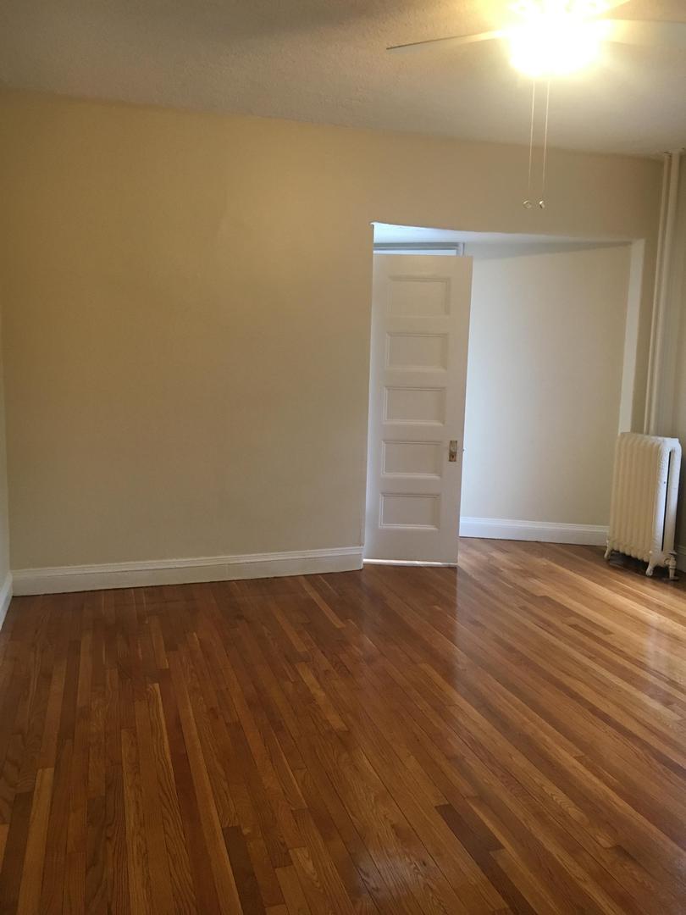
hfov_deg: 48.2
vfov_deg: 61.7
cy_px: 458
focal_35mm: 29
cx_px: 343
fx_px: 766
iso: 160
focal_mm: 4.15
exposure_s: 1/30
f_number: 2.2
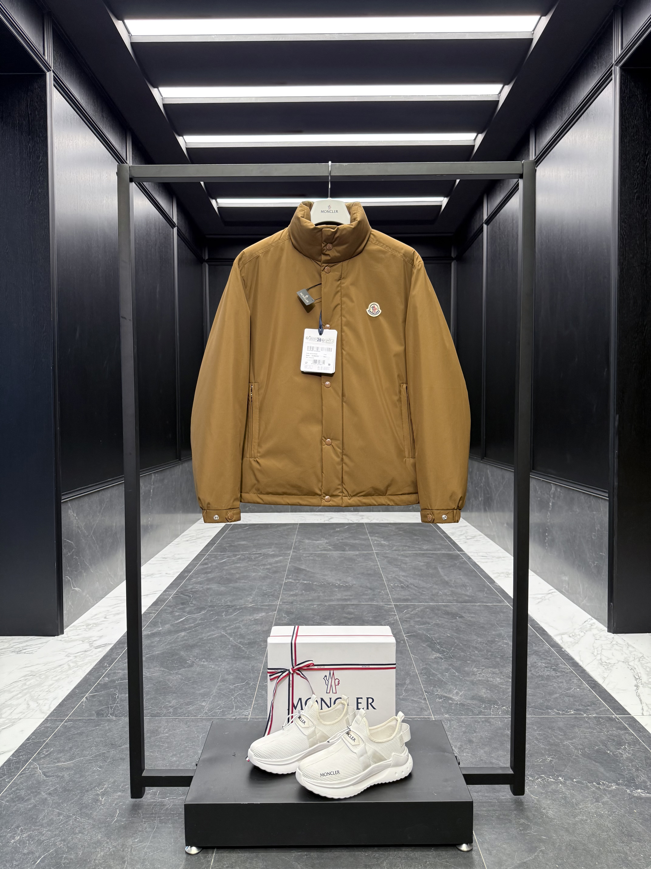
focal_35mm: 24
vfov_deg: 71.6
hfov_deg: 56.8
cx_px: 326
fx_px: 602
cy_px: 434
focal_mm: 6.76
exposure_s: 1/100
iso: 160
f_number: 1.78
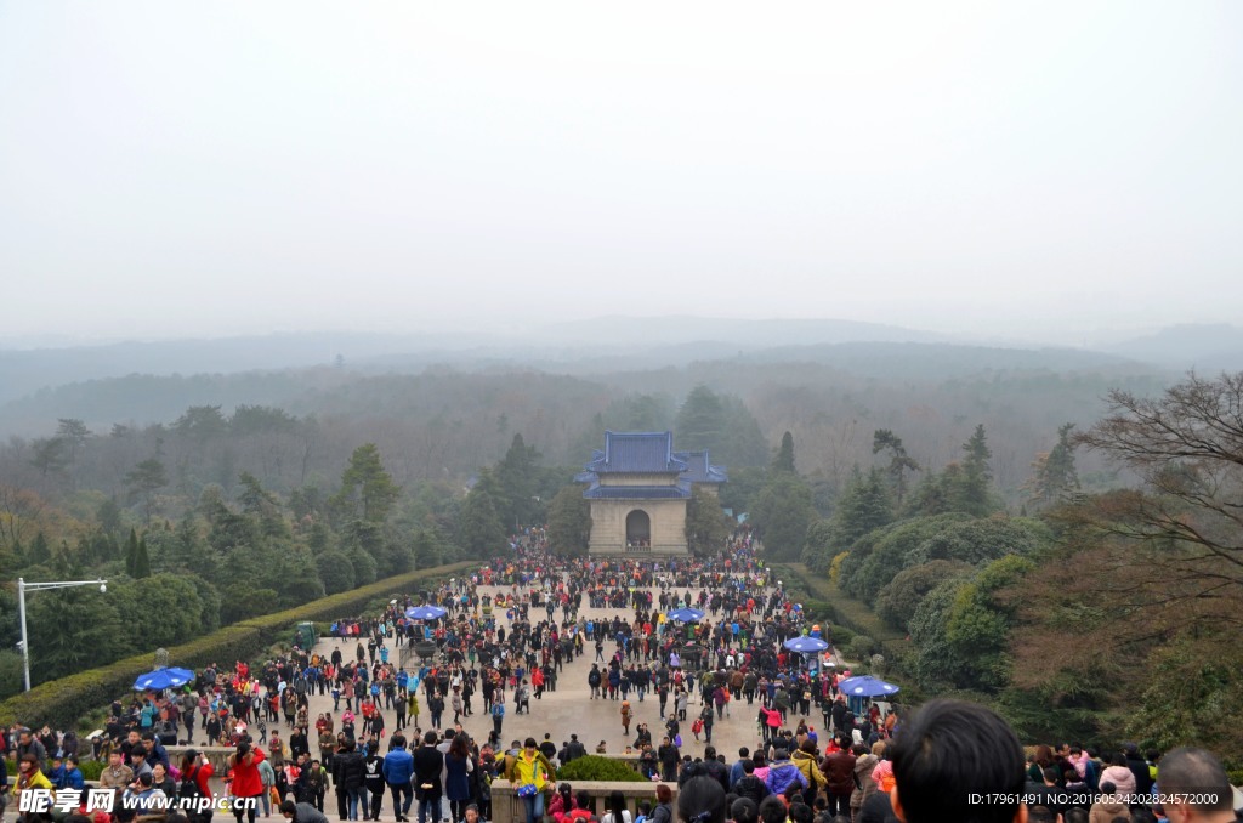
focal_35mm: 33
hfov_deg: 57.3
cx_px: 622
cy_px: 412
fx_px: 1137
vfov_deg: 39.8
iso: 200
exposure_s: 1/160
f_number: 6.3
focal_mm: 22
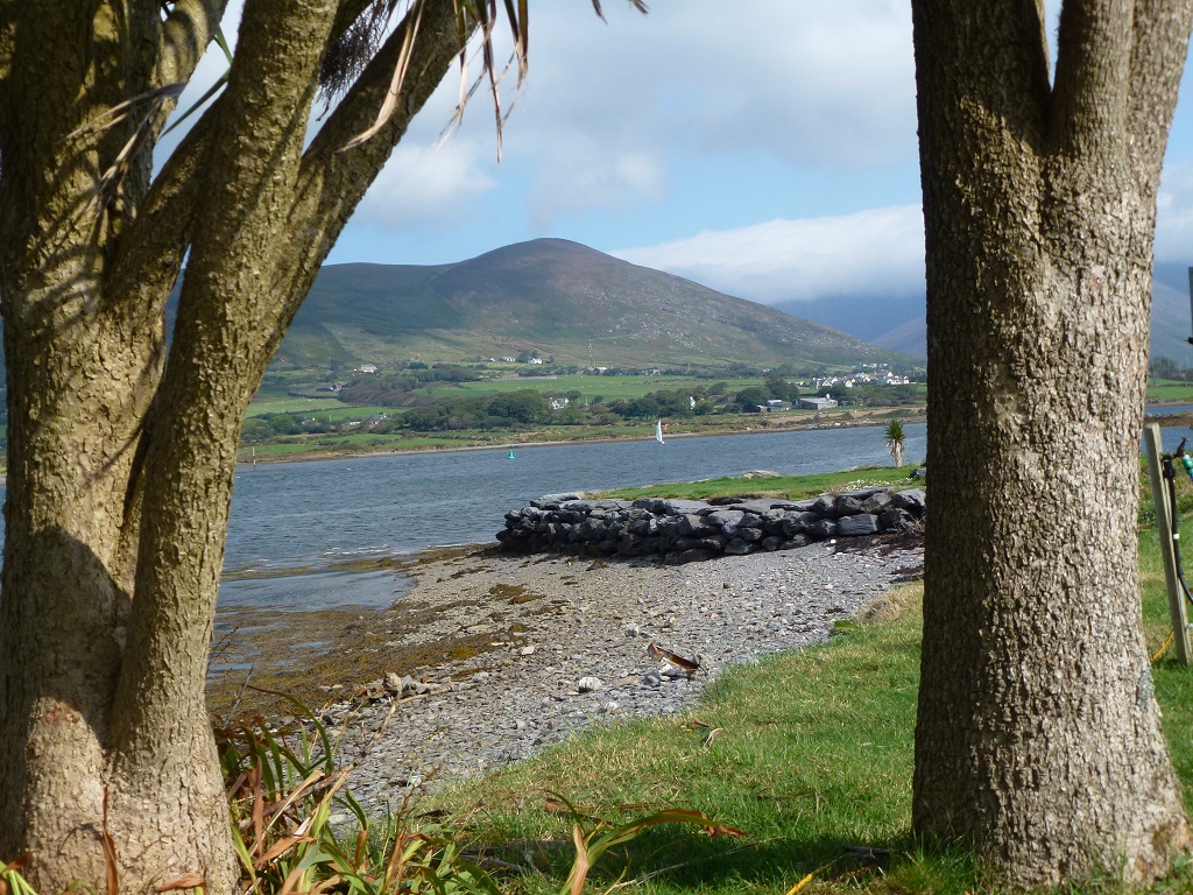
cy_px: 448
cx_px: 596
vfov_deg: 29.7
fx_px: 1689
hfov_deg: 38.9
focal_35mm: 49
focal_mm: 8.7
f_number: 4.1
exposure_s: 1/800
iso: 100
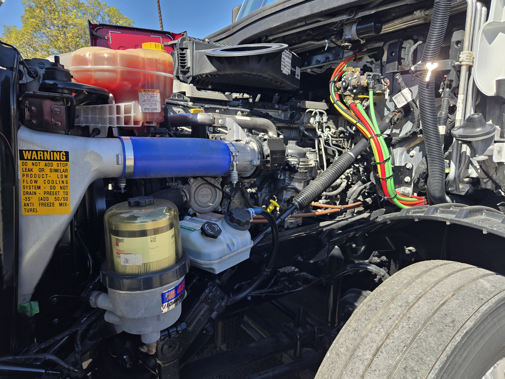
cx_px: 252
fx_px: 336
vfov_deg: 58.9
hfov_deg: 73.9
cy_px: 190
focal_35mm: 23
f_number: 1.8
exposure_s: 1/796
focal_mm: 5.4
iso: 25
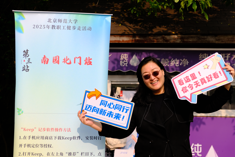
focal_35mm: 68
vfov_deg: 20.0
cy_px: 78
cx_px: 118
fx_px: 444
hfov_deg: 29.7
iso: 320
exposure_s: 1/1400
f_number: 4
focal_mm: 44.4
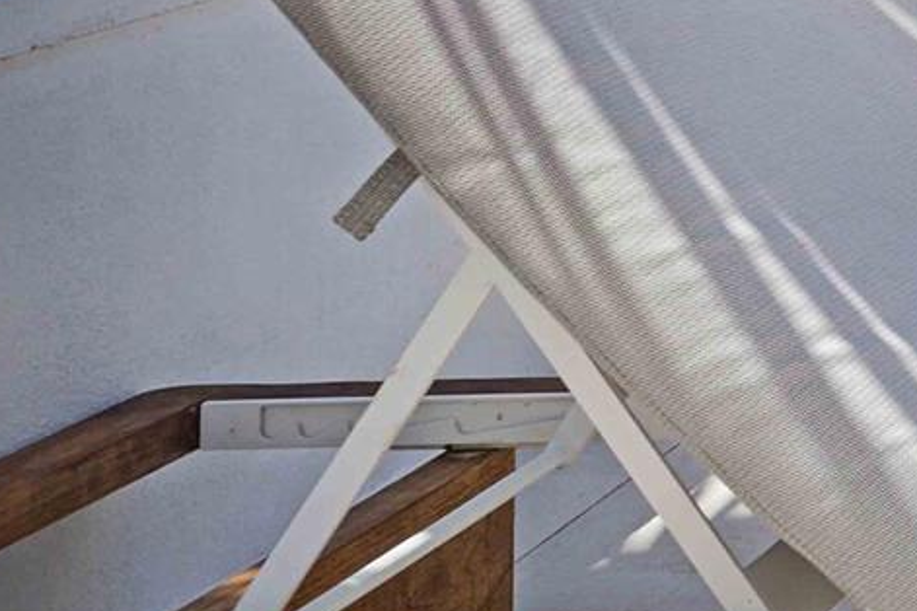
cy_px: -556
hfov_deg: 12.5
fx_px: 3540
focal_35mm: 139
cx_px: 1972
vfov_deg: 9.3
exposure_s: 1/200
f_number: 11
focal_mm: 32
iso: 100
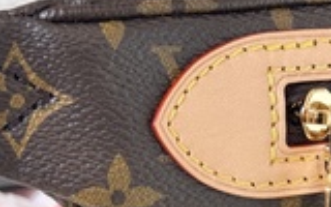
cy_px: 250
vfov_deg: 8.1
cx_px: 317
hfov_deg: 12.9
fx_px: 1443
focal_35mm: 160
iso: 125
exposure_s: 1/100
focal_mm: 6.76
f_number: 1.78
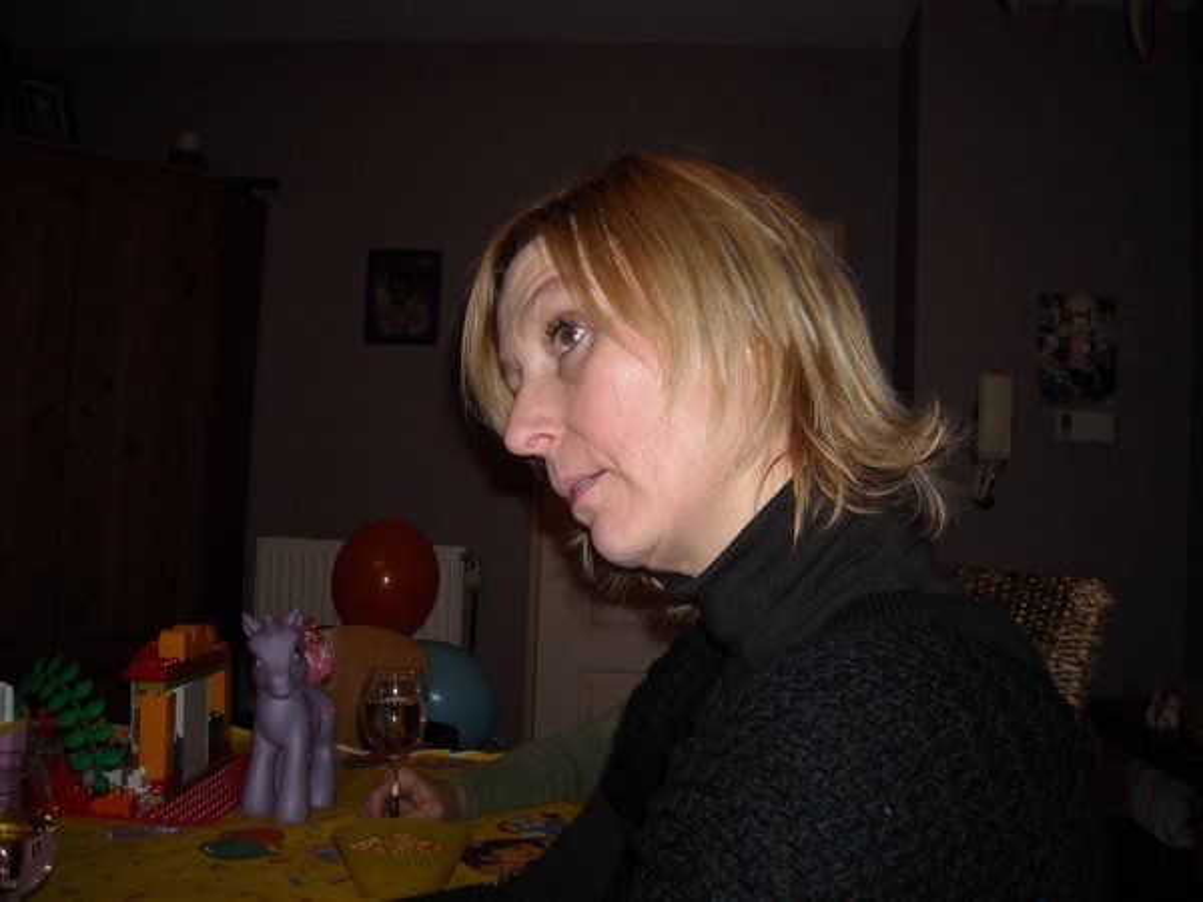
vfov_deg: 40.7
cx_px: 602
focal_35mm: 35
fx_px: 1216
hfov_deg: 52.6
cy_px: 451
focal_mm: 5.7
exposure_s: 1/60
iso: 200
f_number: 2.8
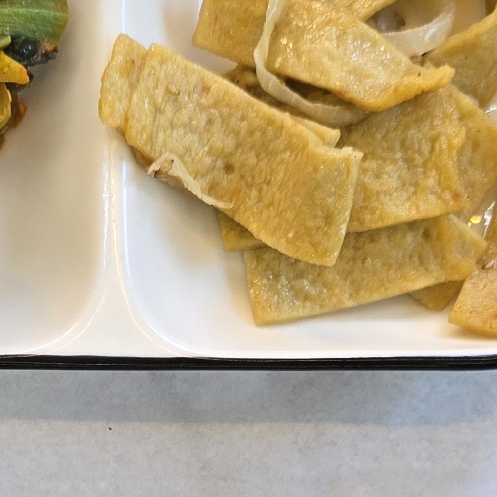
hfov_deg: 15.7
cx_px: 19
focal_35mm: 109
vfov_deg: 15.0
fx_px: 1771
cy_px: 700
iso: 80
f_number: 1.7
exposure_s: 1/120
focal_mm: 6.3
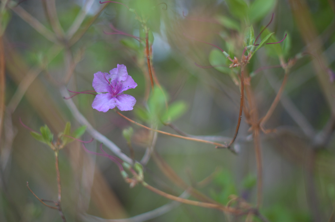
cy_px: 111
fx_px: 697
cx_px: 168
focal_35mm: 75
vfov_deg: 18.1
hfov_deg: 27.0
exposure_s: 1/400
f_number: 1.4
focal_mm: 50
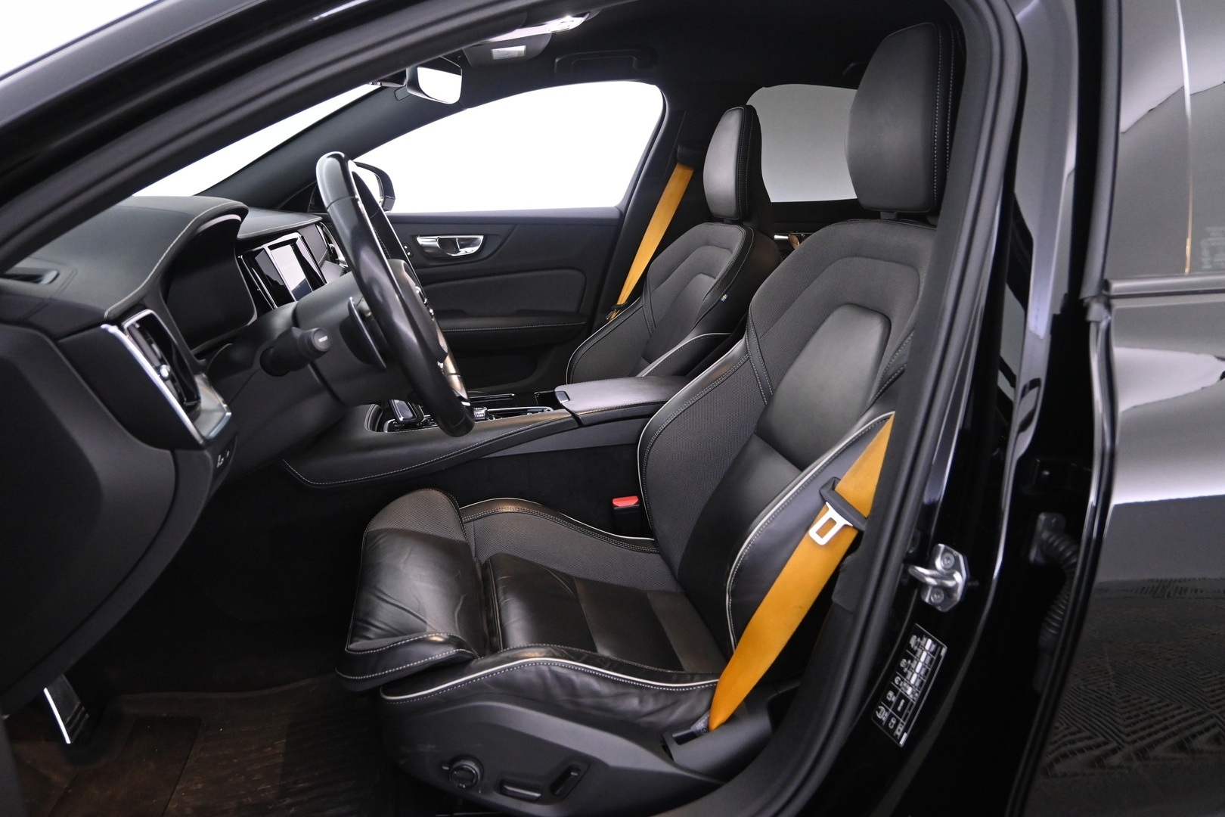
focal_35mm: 26
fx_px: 868
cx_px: 612
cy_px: 408
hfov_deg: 70.4
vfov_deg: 50.4
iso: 2500
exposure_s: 1/25
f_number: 3.5
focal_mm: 17
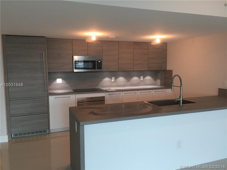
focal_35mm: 29
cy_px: 85
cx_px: 114
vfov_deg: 48.2
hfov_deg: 61.7
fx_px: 190
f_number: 2.2
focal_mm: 4.15
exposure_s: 1/33
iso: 80
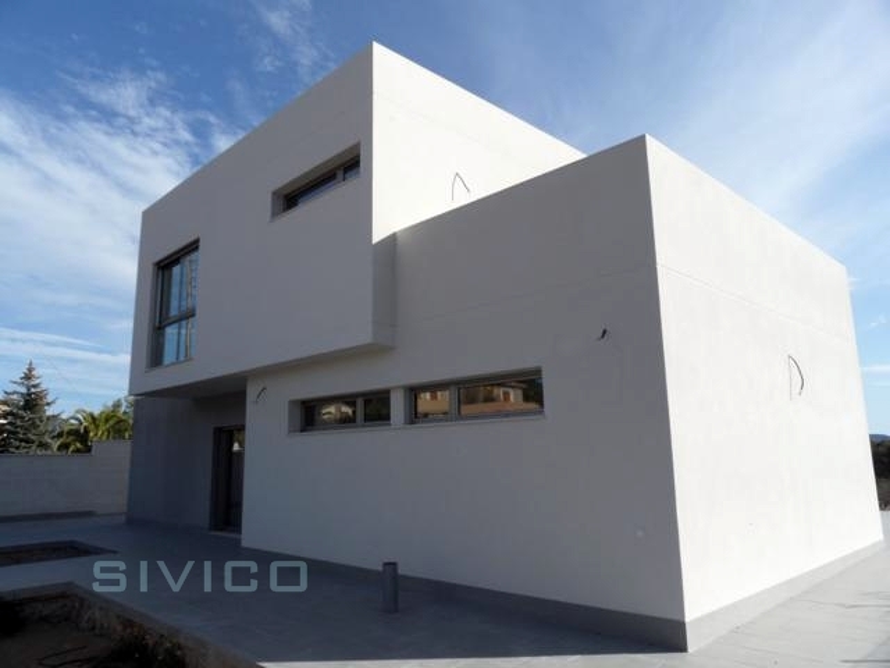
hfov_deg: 71.6
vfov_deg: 56.8
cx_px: 445
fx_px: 617
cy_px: 334
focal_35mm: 24
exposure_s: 1/750
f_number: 4.6
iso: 80
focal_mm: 3.9
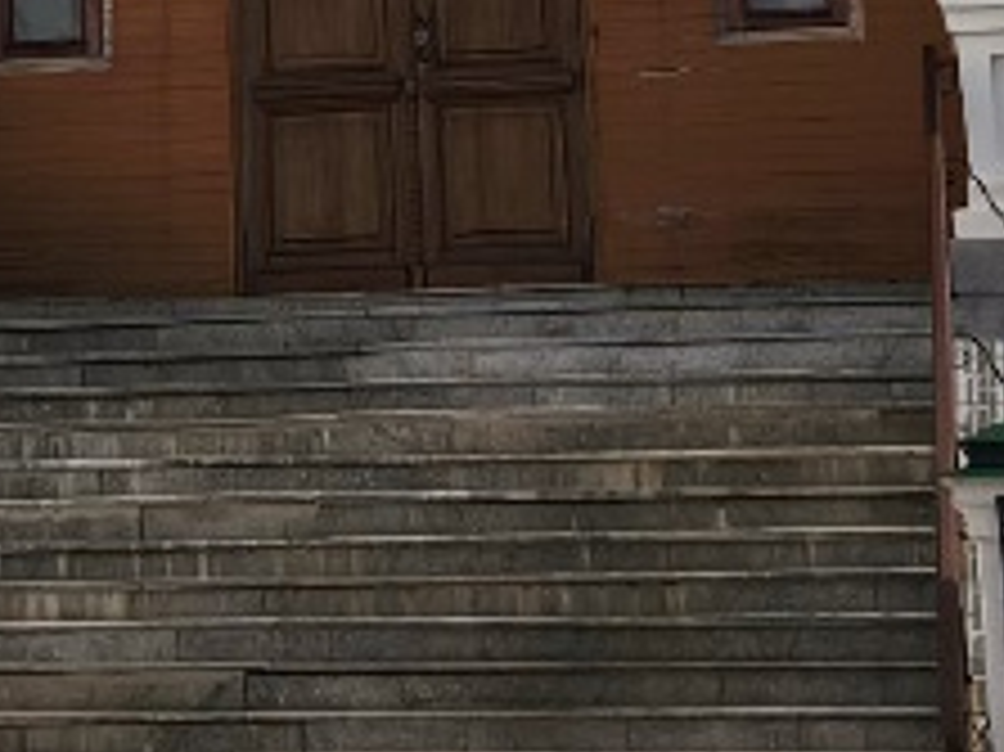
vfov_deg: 10.1
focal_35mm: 134
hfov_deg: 14.6
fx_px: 3884
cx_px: 180
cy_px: -849
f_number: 1.7
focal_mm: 5.35
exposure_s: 1/2172
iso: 80
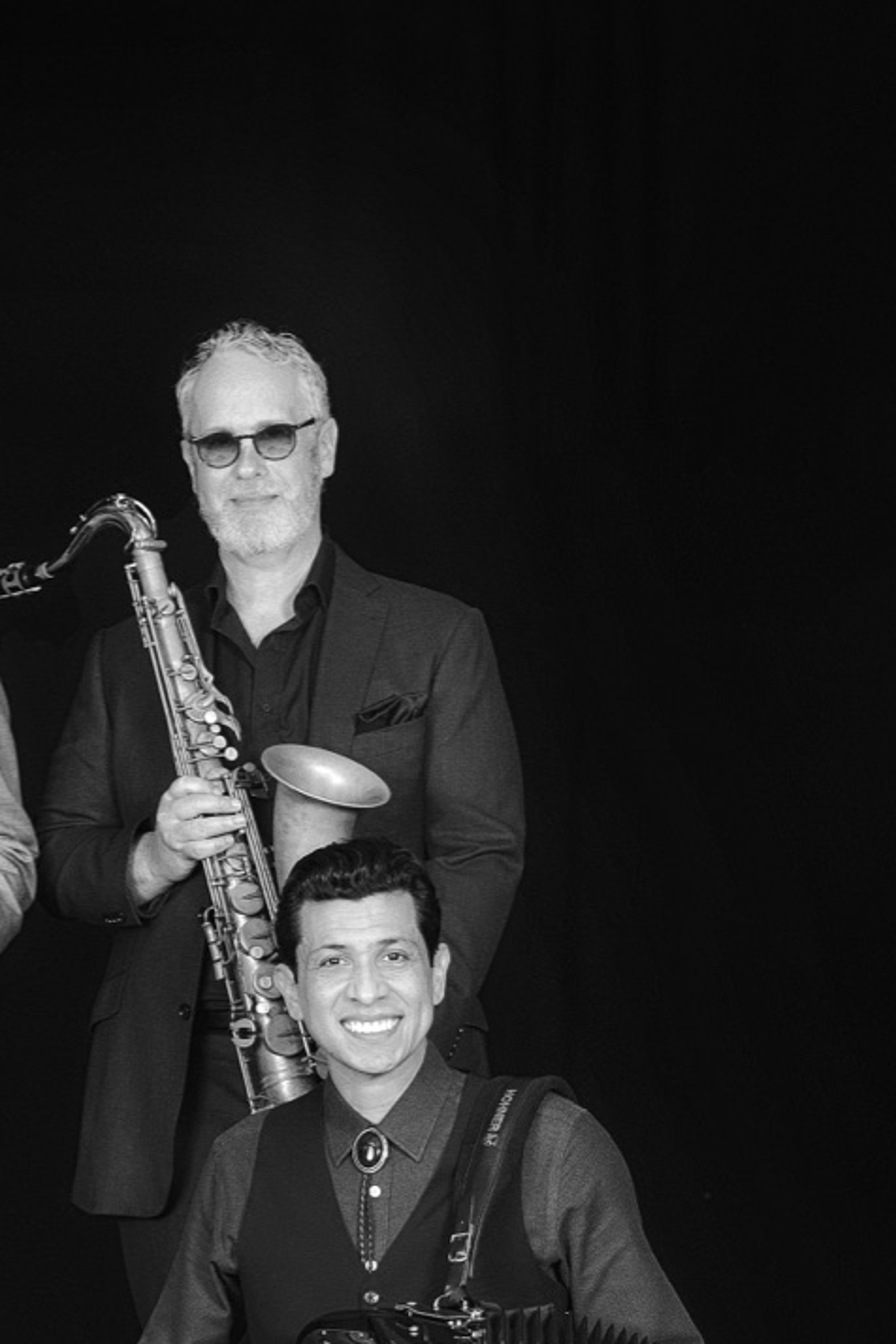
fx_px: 5749
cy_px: 1743
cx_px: -174
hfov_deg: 8.8
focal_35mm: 154
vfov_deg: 12.9
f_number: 4
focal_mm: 55
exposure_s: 1/200
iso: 640
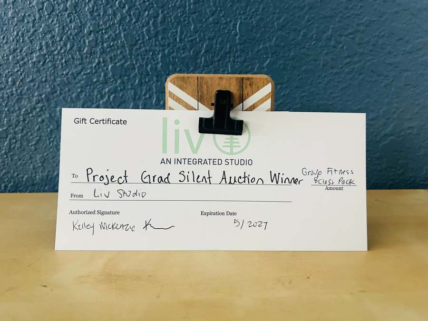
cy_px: 160
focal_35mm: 26
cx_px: 214
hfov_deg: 67.3
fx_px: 321
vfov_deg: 53.1
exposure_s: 1/60
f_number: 1.5
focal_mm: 5.7
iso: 320
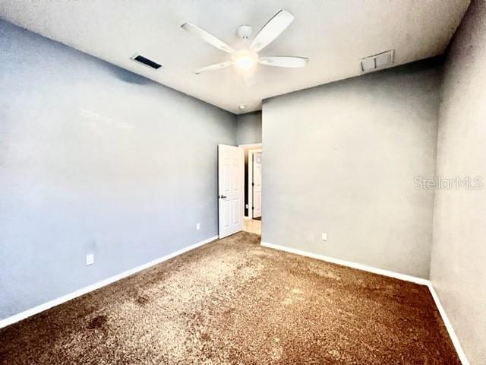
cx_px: 243
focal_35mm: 13
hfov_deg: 106.2
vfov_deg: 89.9
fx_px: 183
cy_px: 182
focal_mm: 1.57
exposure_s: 1/60
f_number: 1.8
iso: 640
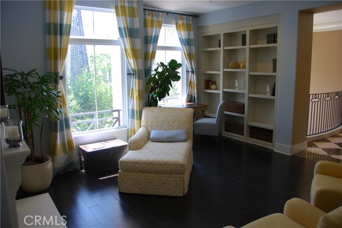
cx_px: 171
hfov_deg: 67.3
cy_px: 114
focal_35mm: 27
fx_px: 257
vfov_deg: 48.0
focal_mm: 18
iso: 200
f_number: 4.5
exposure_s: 1/80
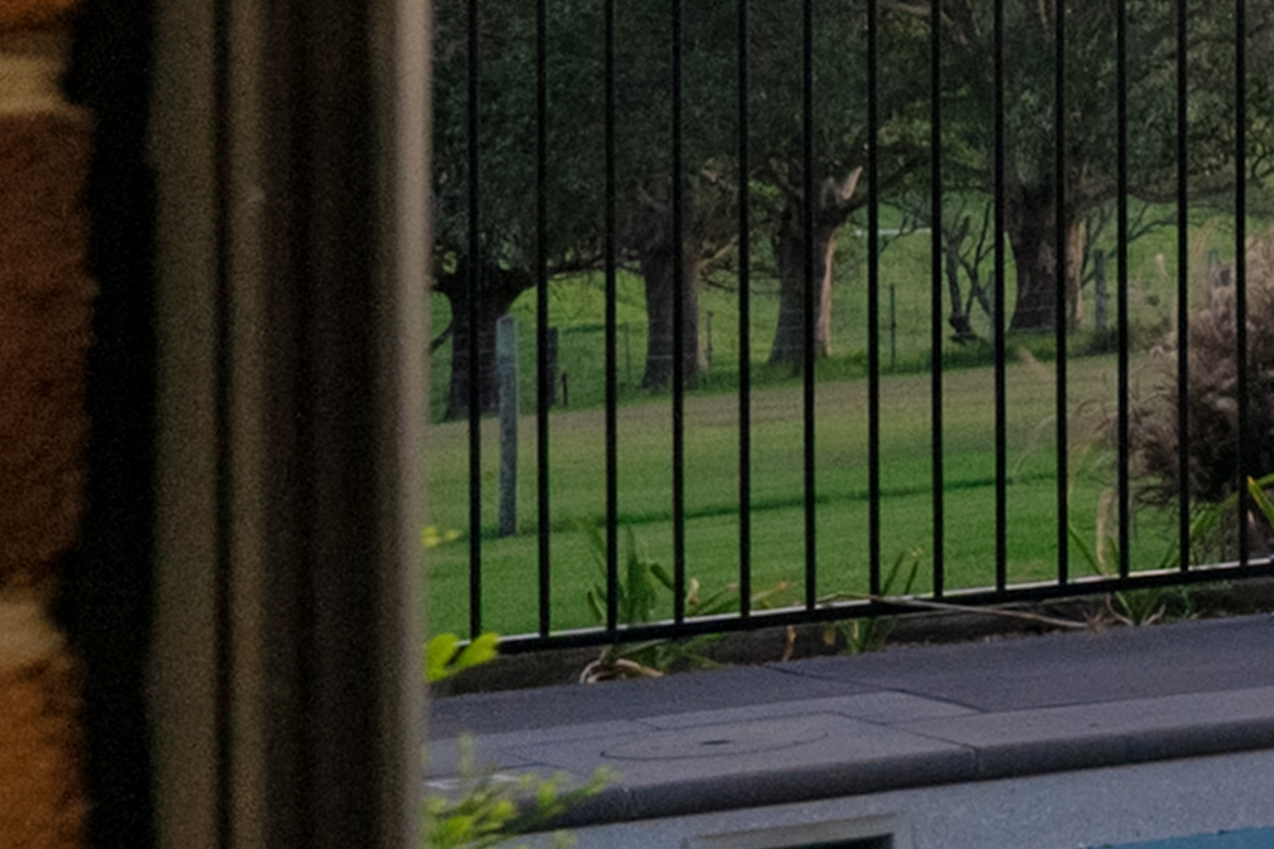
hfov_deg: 7.8
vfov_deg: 6.4
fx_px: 7537
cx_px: 4324
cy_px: -148
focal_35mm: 213
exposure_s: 1
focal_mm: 30
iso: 400
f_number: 5
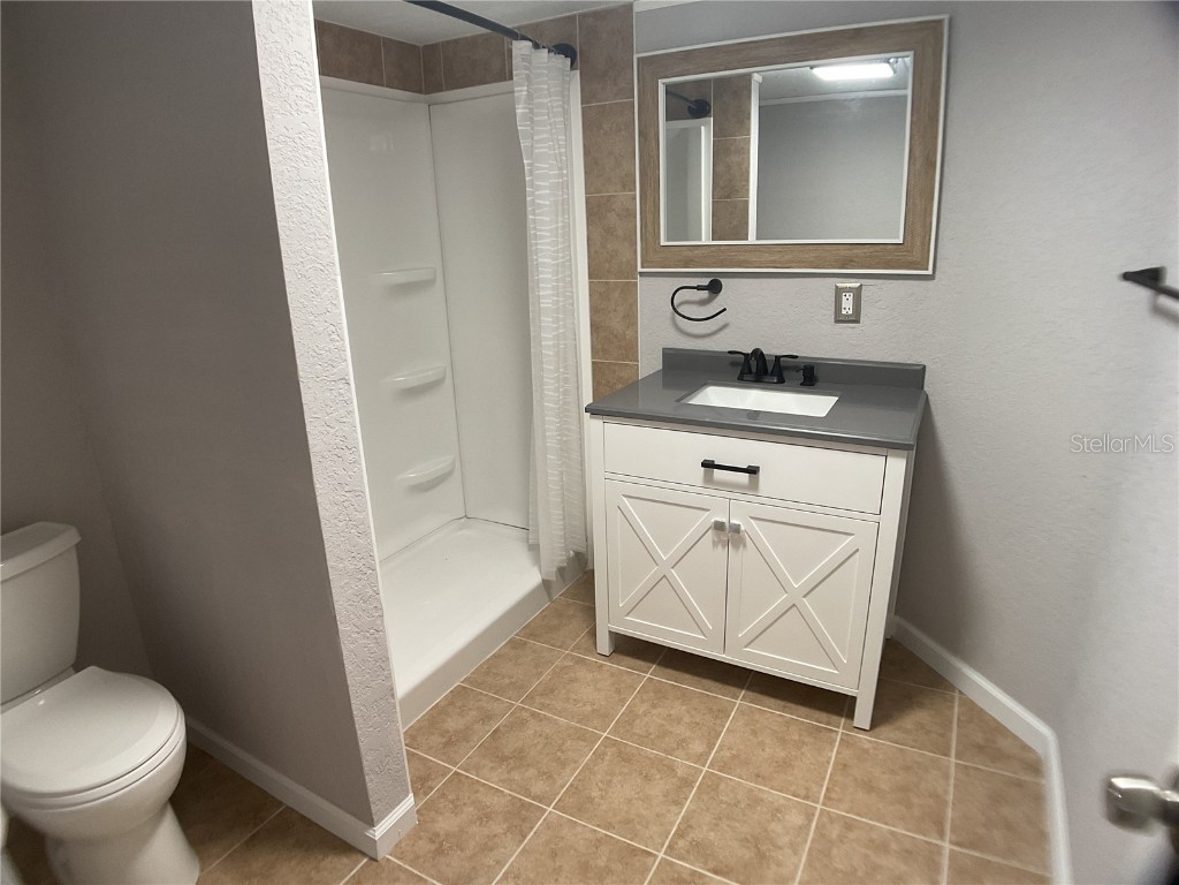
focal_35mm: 29
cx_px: 590
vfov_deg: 48.2
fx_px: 988
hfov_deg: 61.7
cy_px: 442
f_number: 1.8
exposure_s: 1/60
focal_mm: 3
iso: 64
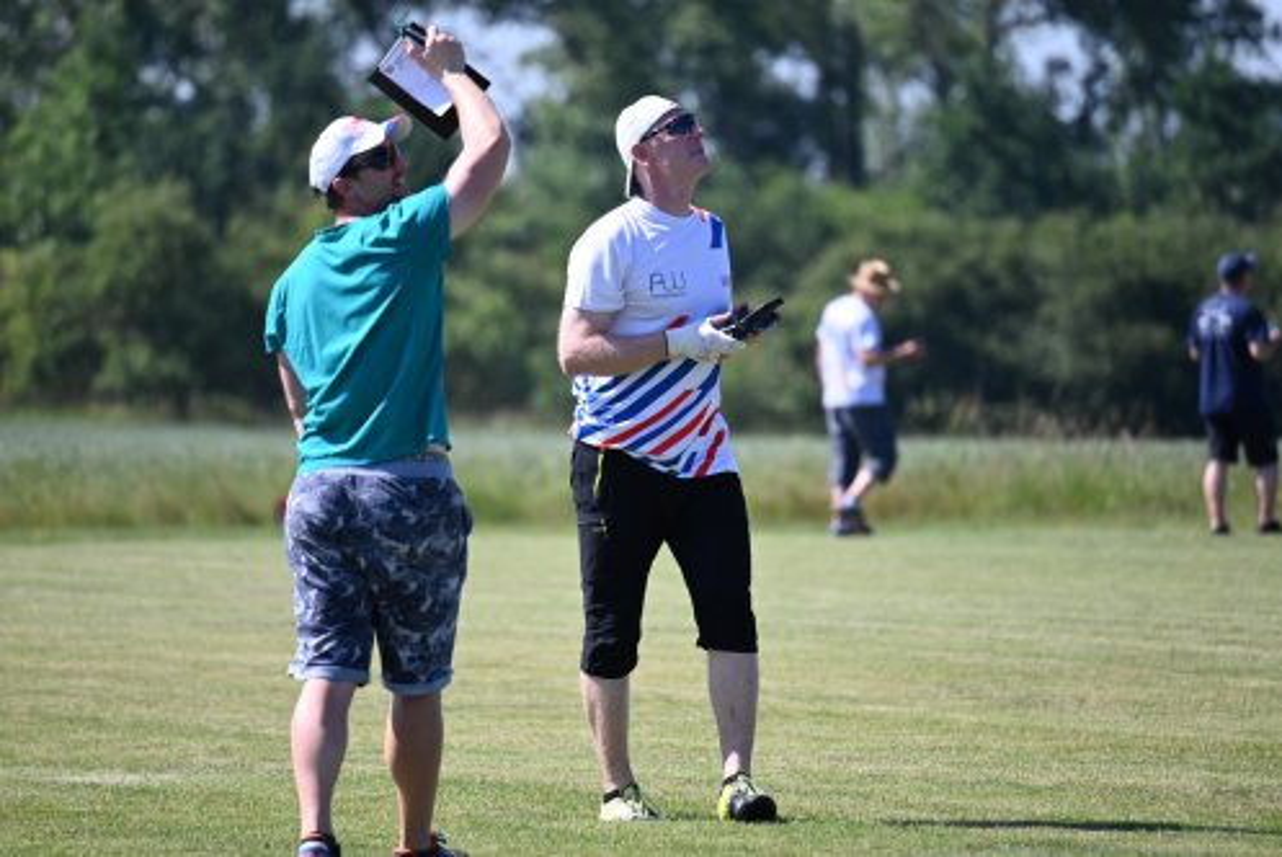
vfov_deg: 3.4
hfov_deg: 5.2
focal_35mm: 400
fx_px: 14252
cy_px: 428
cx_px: 641
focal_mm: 400
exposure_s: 1/800
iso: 320
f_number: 6.3
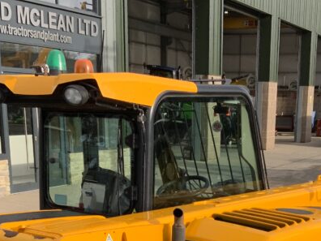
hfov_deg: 25.9
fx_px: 695
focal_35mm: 75
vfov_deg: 18.3
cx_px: 213
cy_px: 311
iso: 16
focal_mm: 3
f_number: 1.8
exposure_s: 1/556
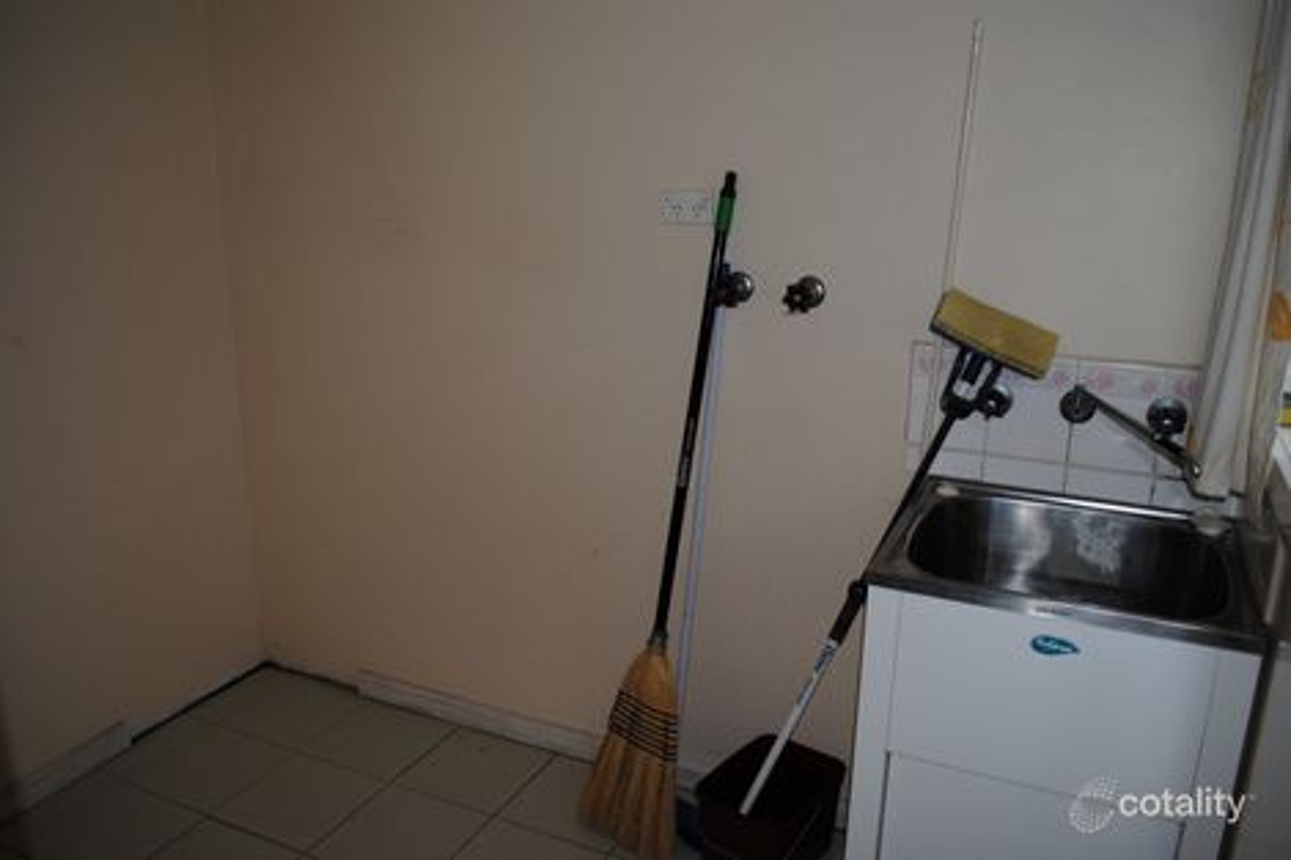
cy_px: 430
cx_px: 646
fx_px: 968
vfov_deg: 47.9
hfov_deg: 67.4
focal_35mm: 27
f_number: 3.5
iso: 200
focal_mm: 18
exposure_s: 1/60
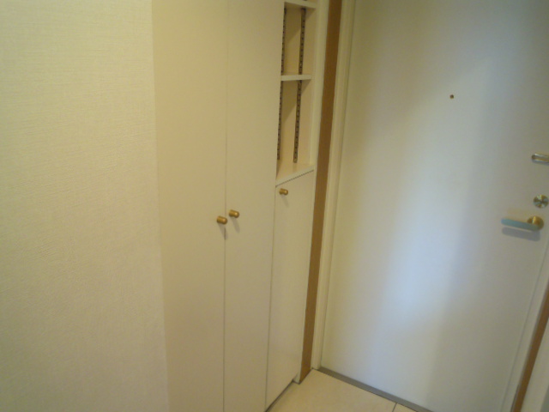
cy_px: 206
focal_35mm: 28
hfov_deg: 63.4
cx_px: 274
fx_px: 444
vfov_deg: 49.7
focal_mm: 5
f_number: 2.7
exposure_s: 1/25
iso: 400
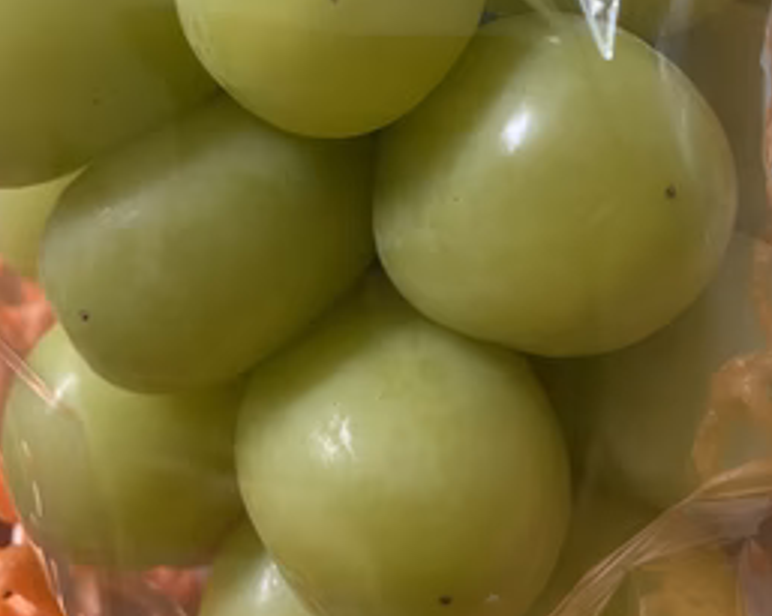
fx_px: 867
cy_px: 60
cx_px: 351
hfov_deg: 47.9
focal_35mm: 38
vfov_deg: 36.6
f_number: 1.8
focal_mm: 4.25
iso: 200
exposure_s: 1/60
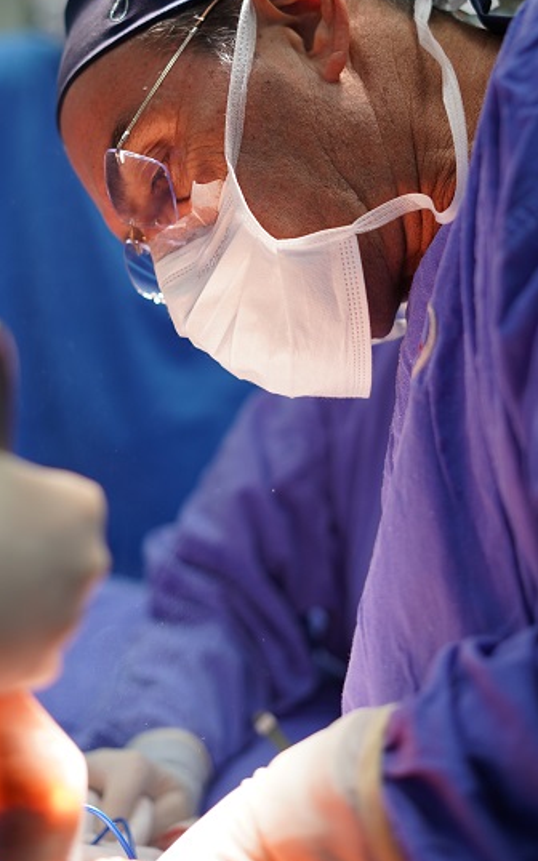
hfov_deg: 18.3
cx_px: 234
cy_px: 269
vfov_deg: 28.7
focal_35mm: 71
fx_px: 1667
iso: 500
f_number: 2.2
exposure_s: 1/500
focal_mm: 50
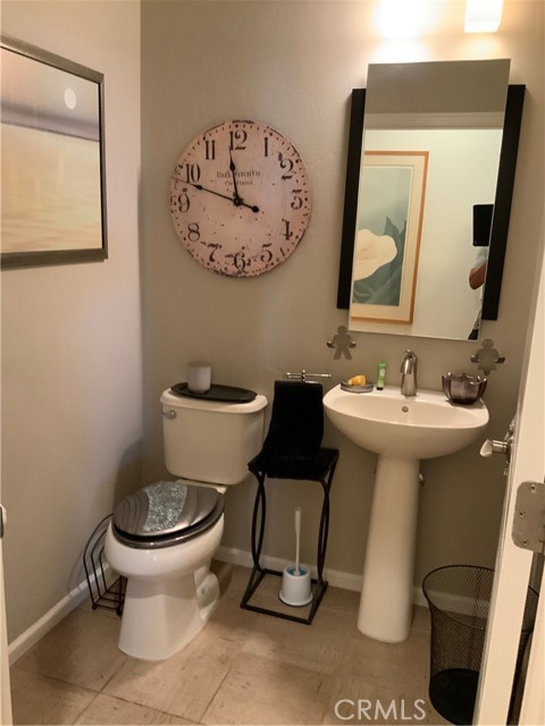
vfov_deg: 61.7
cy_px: 363
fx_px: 609
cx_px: 272
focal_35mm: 29
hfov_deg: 48.2
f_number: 1.8
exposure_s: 1/40
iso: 250
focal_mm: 3
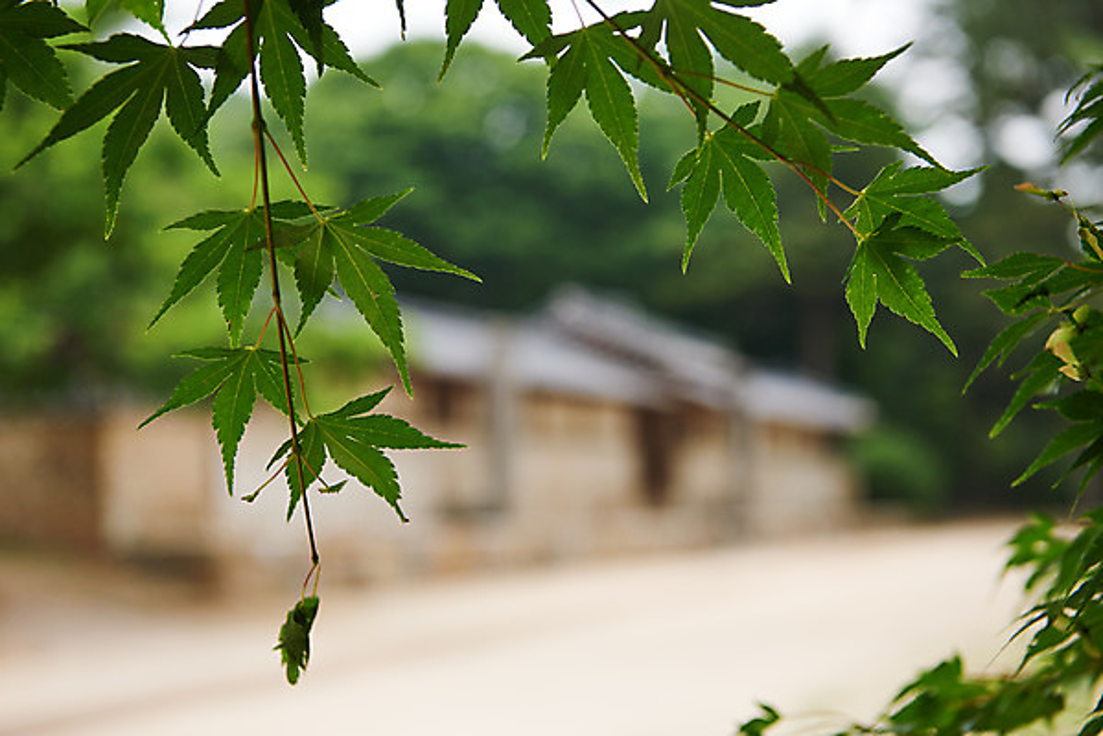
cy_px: 368
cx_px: 552
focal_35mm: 62
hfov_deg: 32.4
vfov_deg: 21.9
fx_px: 1900
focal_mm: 62
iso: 400
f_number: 5
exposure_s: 1/800
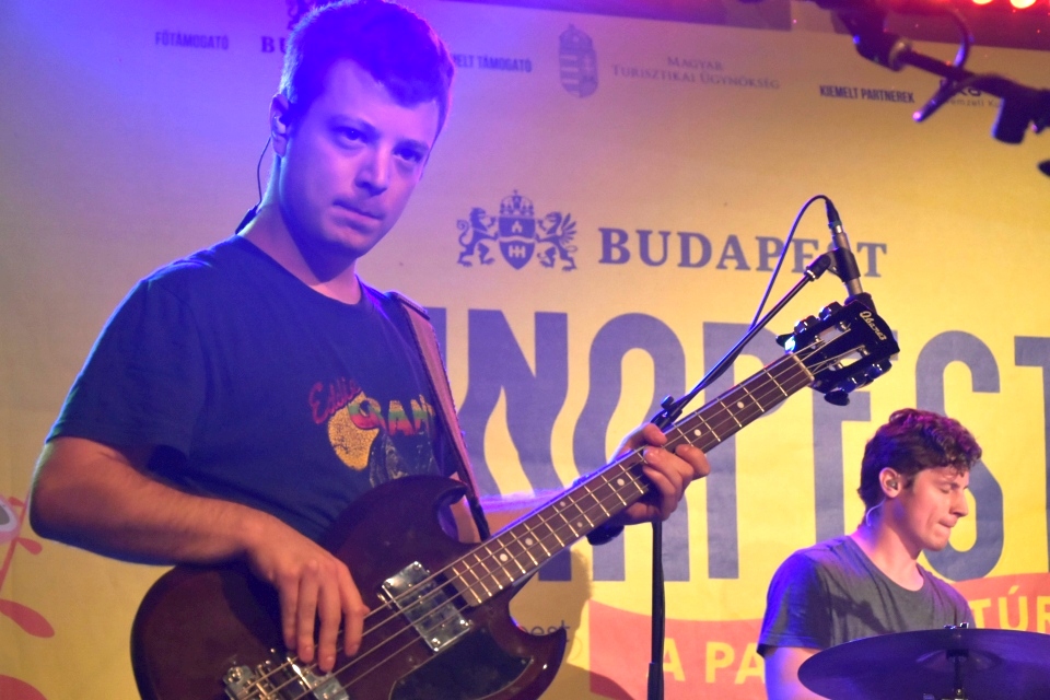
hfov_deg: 26.0
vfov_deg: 17.5
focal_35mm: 78
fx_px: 2275
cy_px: 350
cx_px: 525
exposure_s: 1/60
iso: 4000
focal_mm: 52
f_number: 5
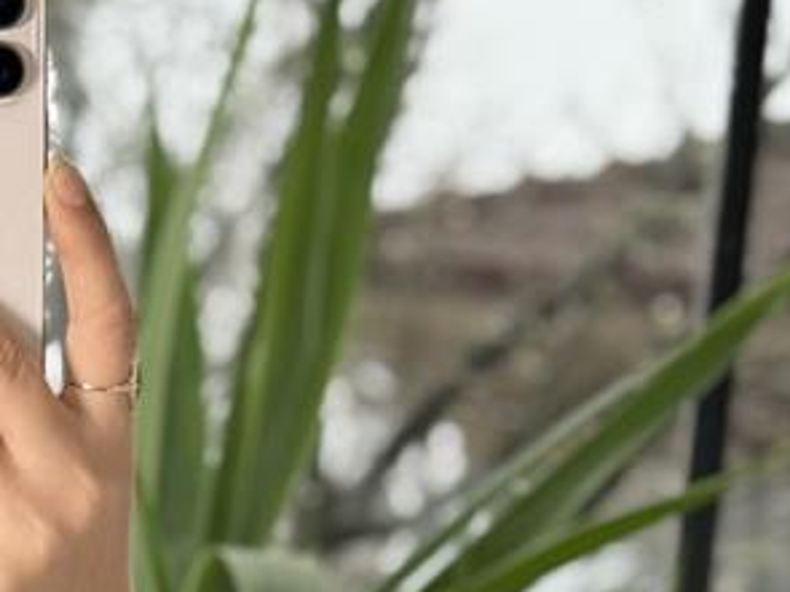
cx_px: -32
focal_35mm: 217
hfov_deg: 9.1
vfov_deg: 6.6
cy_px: 1333
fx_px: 4950
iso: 50
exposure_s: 1/121
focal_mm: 6.76
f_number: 1.78
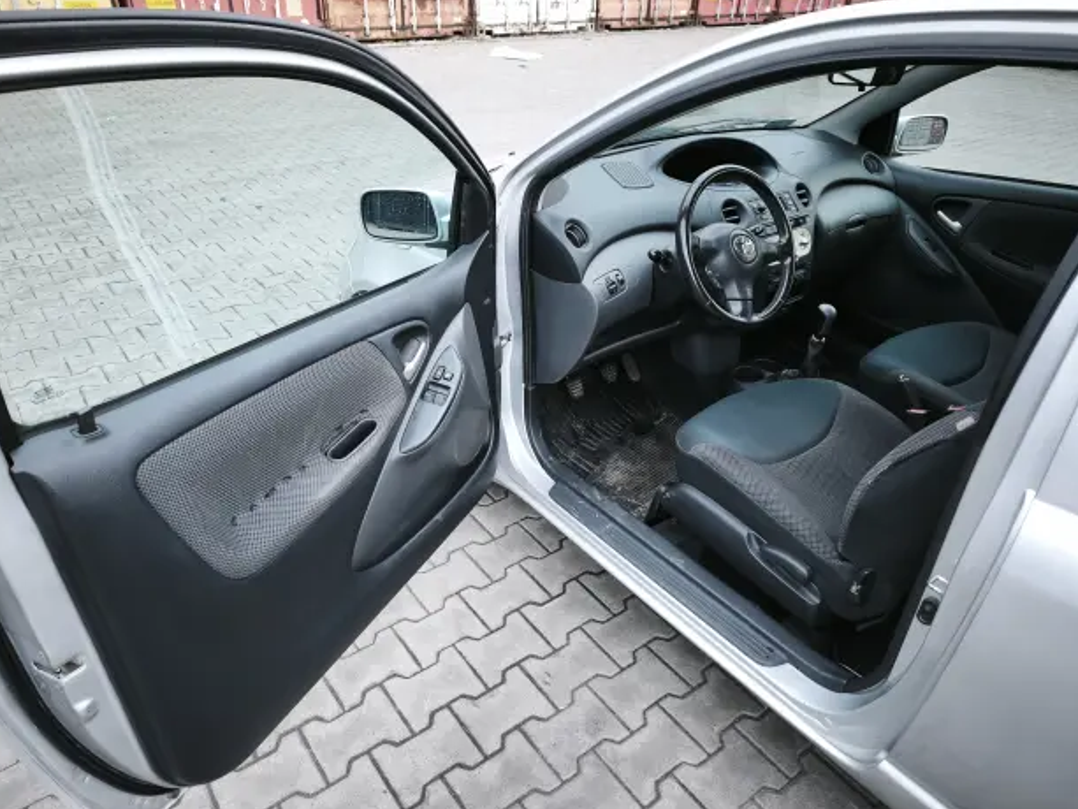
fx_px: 748
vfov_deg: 56.8
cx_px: 543
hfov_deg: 71.6
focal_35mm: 24
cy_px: 404
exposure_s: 1/50
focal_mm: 6.45
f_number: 1.62
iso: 640
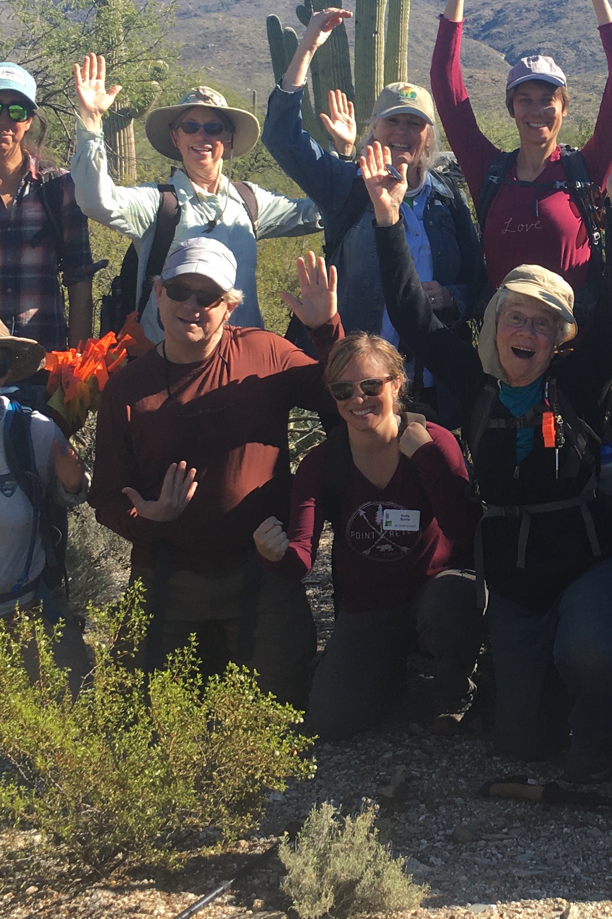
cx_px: 664
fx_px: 1658
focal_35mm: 65
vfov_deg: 30.7
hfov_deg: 20.0
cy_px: 296
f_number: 2.2
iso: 25
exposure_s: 1/578
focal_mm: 4.15
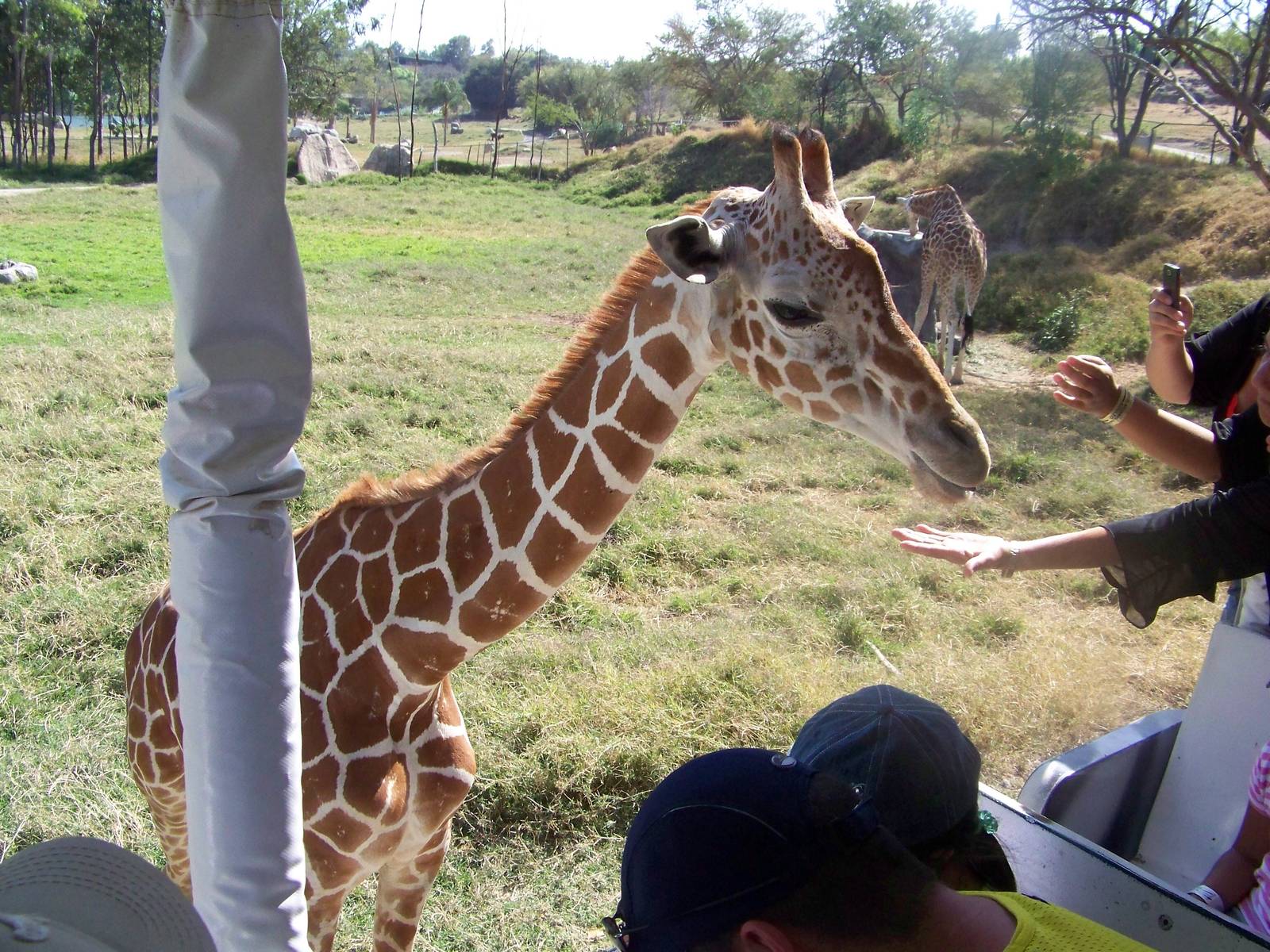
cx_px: 635
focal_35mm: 36
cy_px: 476
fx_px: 1321
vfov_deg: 39.7
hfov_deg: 51.4
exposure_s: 1/800
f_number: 4
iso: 200
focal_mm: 5.85
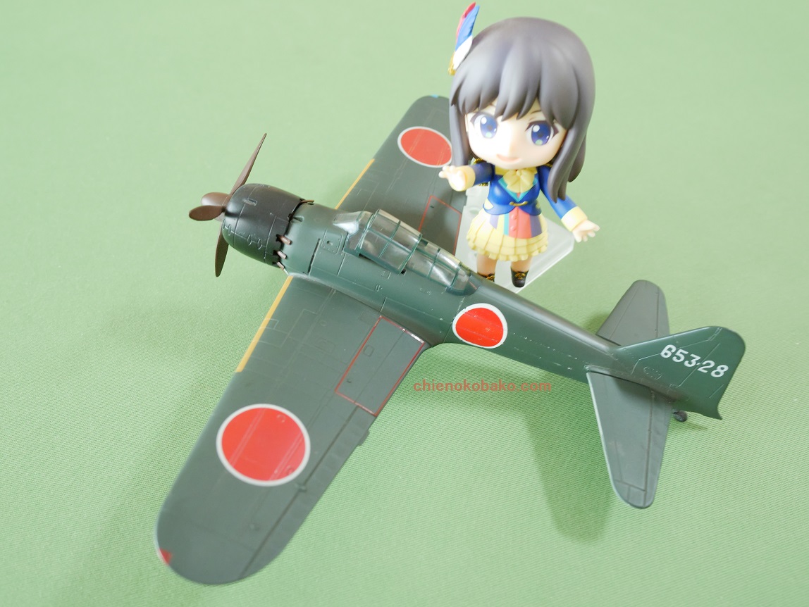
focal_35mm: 30
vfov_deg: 46.8
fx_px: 701
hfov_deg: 59.9
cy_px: 304
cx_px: 404
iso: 1600
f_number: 4
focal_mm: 15
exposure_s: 1/20
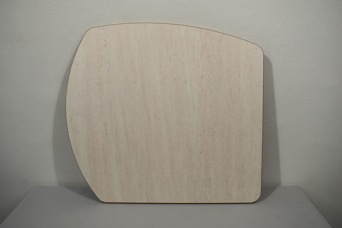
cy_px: 114
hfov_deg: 61.9
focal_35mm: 30
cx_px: 171
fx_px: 285
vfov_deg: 43.6
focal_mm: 20
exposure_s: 1/125
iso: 250
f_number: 5.6
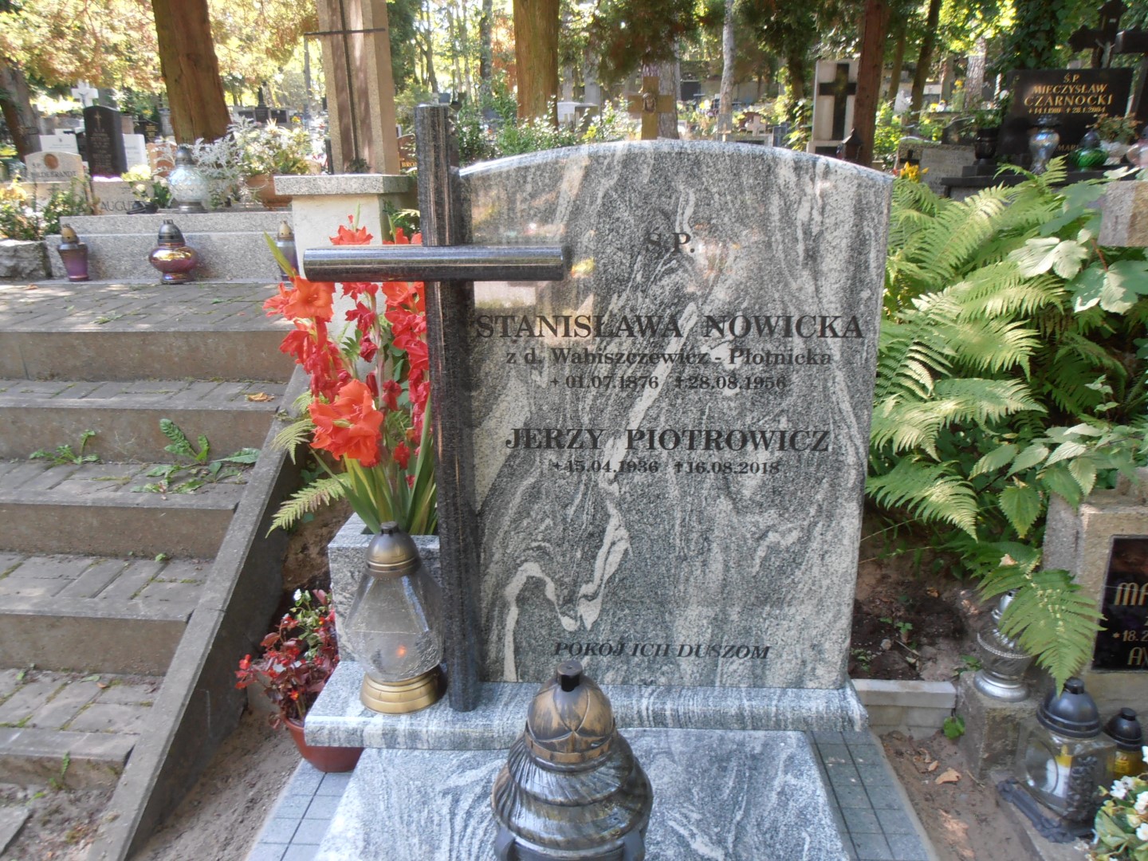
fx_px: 796
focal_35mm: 24
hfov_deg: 71.6
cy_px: 430
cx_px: 574
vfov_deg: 56.8
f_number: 3
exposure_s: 1/30
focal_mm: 4.2
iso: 80
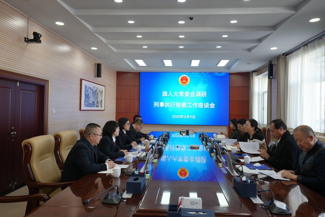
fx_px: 271
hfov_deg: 61.9
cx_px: 162
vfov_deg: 43.6
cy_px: 108
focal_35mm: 30
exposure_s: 1/160
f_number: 4
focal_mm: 30
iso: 500
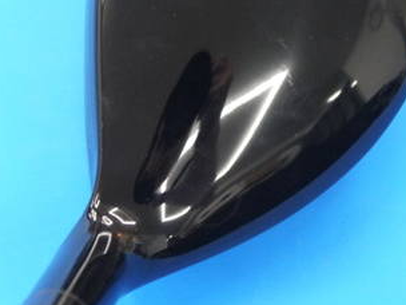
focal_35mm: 177
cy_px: -1
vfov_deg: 8.3
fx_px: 2076
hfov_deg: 11.2
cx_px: 252
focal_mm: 42
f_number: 5.6
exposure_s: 1/50
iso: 800
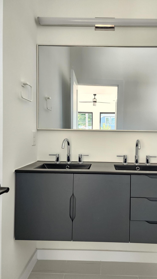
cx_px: 102
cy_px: 138
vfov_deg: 71.9
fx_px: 192
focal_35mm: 26
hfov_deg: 43.9
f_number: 1.8
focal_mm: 6.4
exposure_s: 1/120
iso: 200
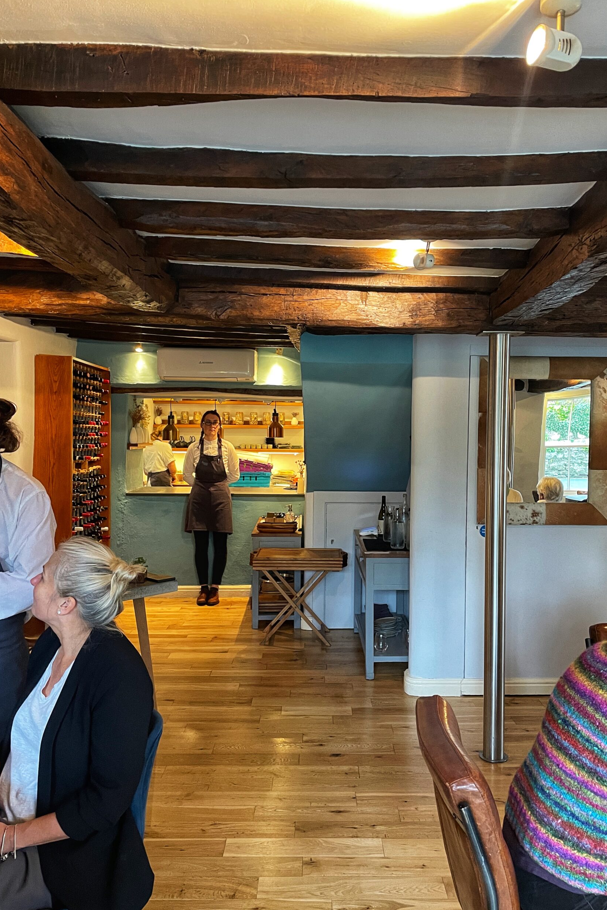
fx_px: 708
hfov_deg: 46.3
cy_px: 463
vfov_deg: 65.5
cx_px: 334
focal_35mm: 28
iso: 320
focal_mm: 4.2
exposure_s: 1/50
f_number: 1.6
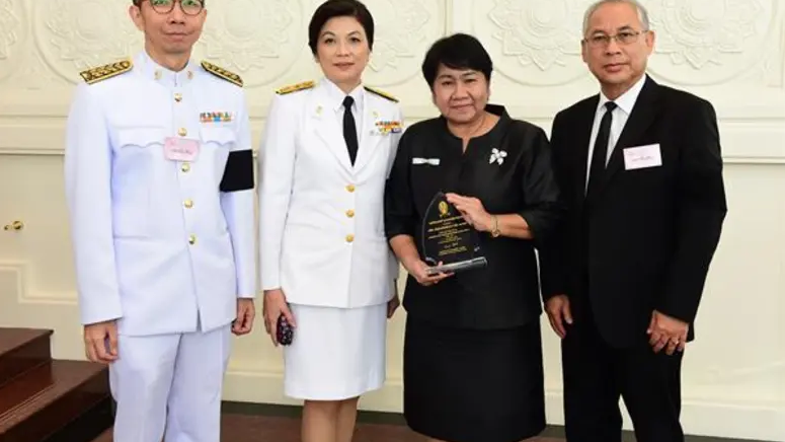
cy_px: 187
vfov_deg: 29.7
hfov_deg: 50.5
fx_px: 833
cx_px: 391
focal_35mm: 40
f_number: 5.6
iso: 800
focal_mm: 38
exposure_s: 1/125
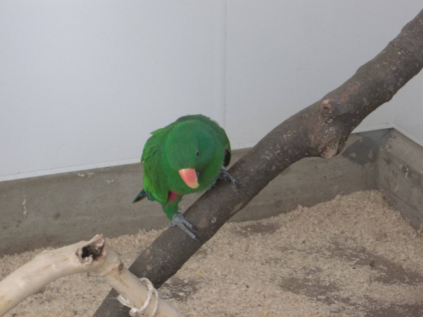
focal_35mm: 117
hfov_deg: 16.8
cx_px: 212
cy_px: 158
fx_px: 1430
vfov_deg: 12.7
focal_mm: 21
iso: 160
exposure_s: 1/50
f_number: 5.1
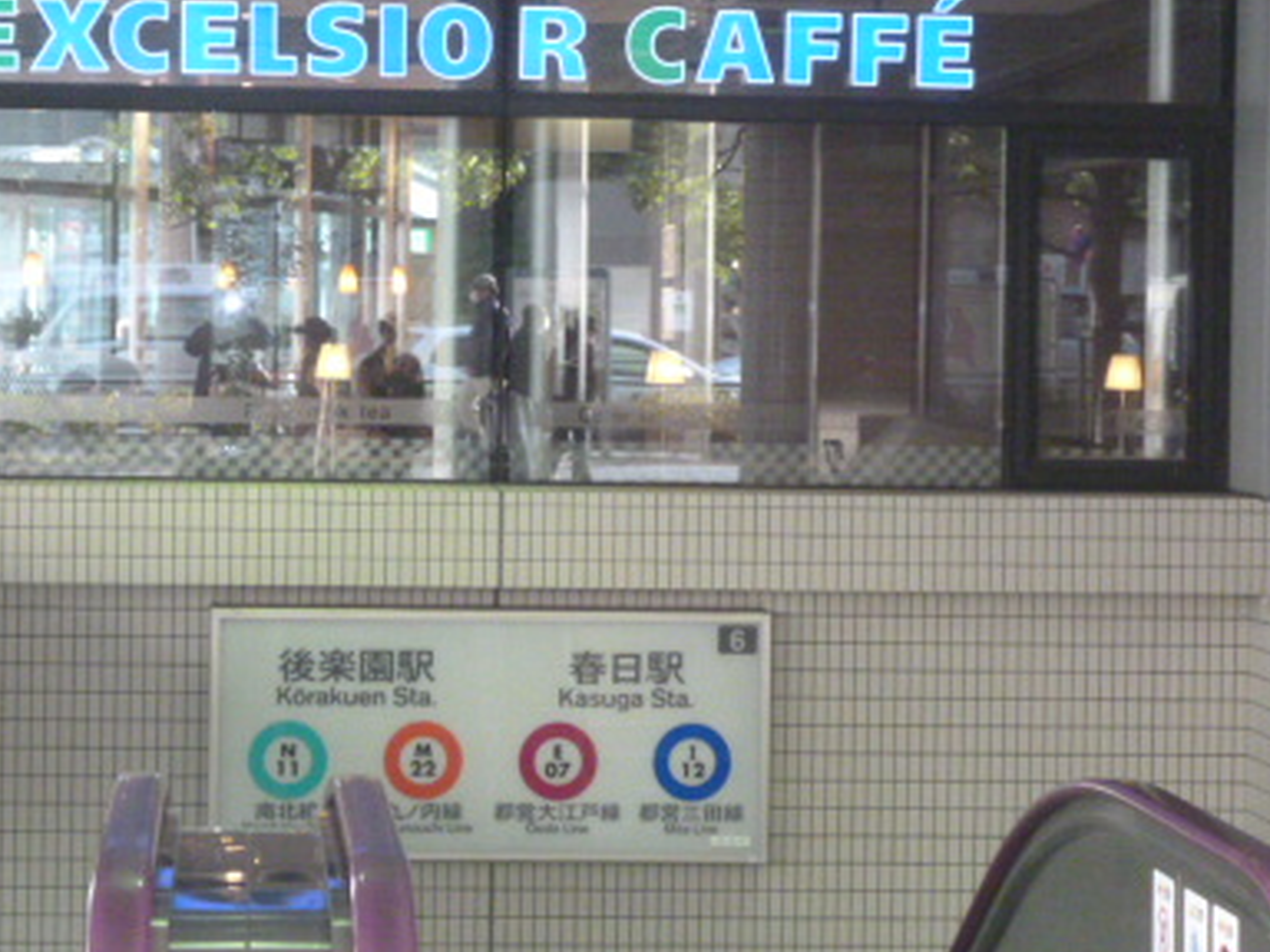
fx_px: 3852
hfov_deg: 18.7
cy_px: 360
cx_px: 499
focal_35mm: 105
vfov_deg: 14.1
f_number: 4.7
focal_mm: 11.2
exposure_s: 1/60
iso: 800
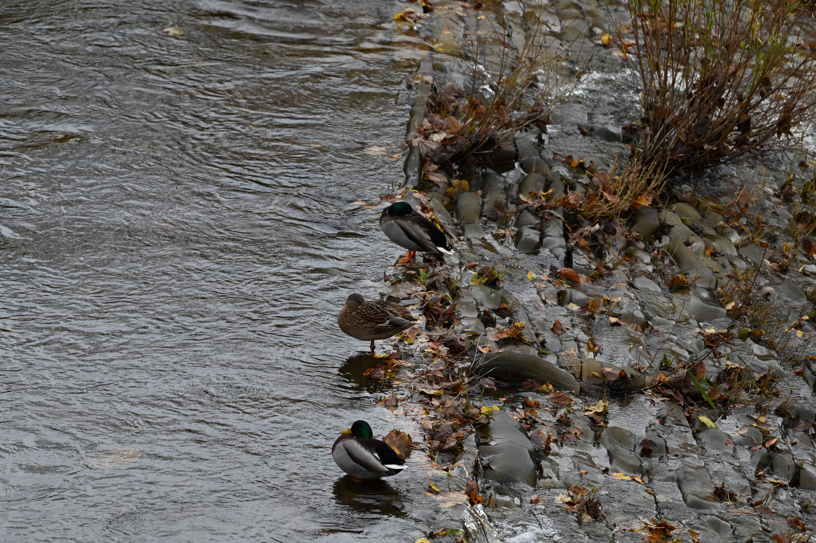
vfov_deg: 3.8
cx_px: 408
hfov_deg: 5.7
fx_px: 8154
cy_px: 272
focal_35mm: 360
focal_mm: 360
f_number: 5.6
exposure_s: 1/400
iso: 400
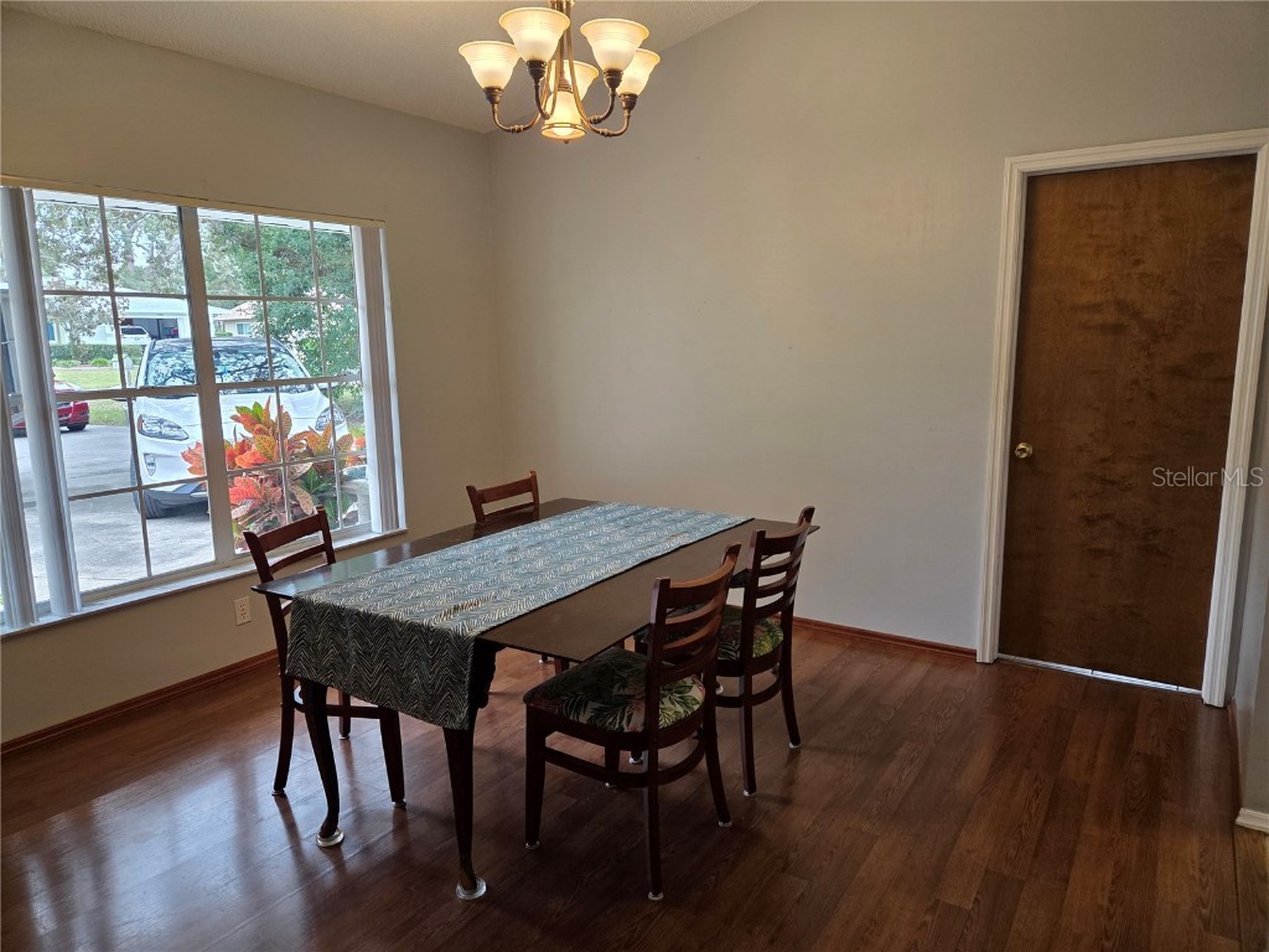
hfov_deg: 73.9
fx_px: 843
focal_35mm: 23
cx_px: 634
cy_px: 476
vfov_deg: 58.9
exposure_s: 1/120
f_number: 1.8
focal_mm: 5.4
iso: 160
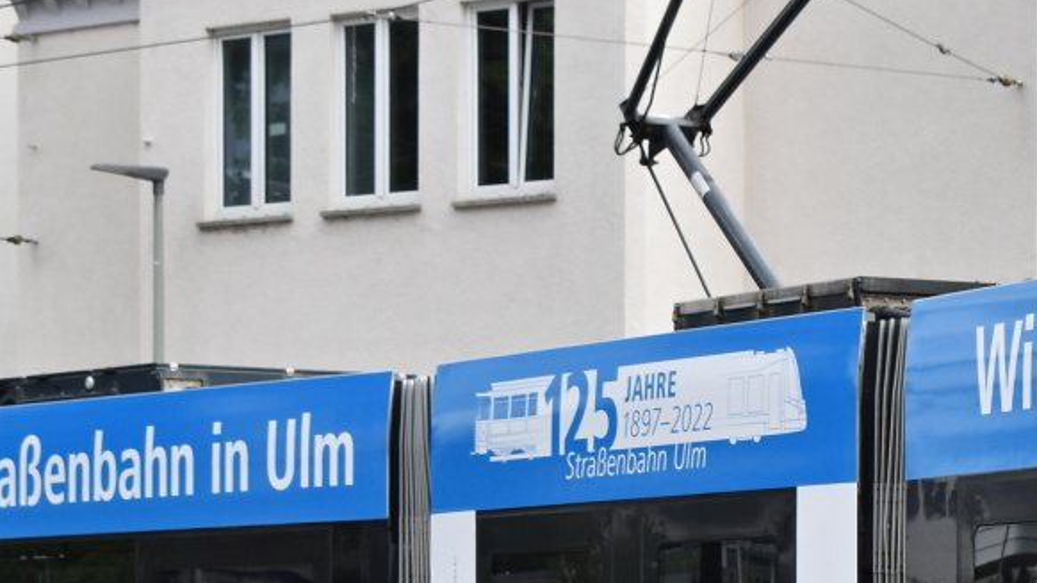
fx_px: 4206
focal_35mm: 153
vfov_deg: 7.9
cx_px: 914
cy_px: 592
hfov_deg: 13.9
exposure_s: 1/250
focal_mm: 38
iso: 360
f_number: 8
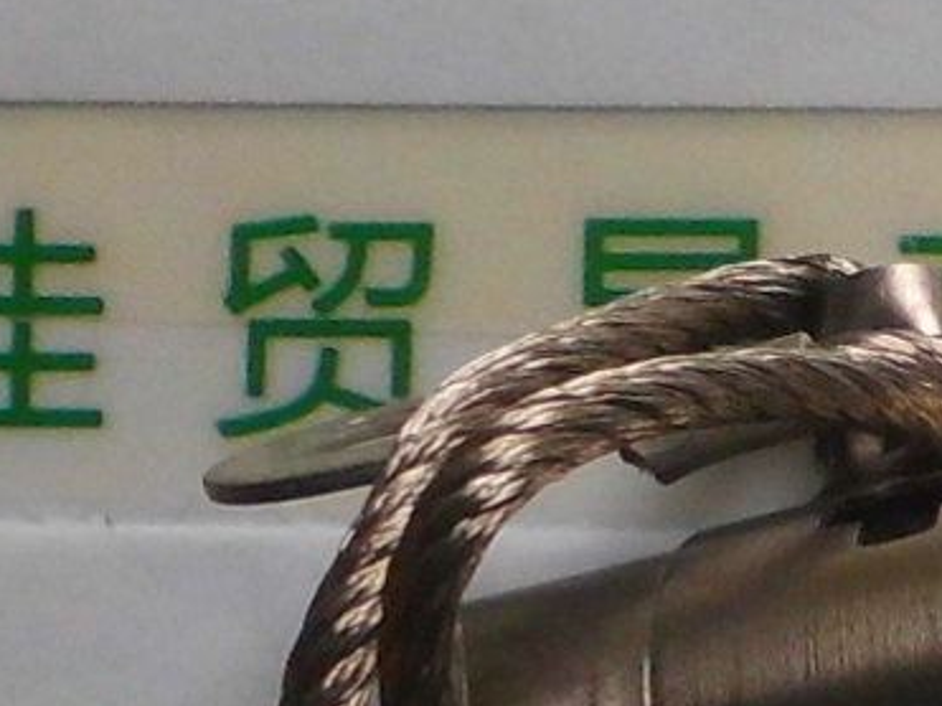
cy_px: 295
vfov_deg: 7.0
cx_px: 2765
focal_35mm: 213
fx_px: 5794
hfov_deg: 8.0
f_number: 3.5
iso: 100
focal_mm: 5.5
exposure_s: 1/107
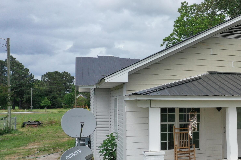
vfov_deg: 23.6
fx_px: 381
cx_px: 245
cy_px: 111
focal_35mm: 57
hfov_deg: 32.1
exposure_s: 1/800
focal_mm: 10.26
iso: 200
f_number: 5.6
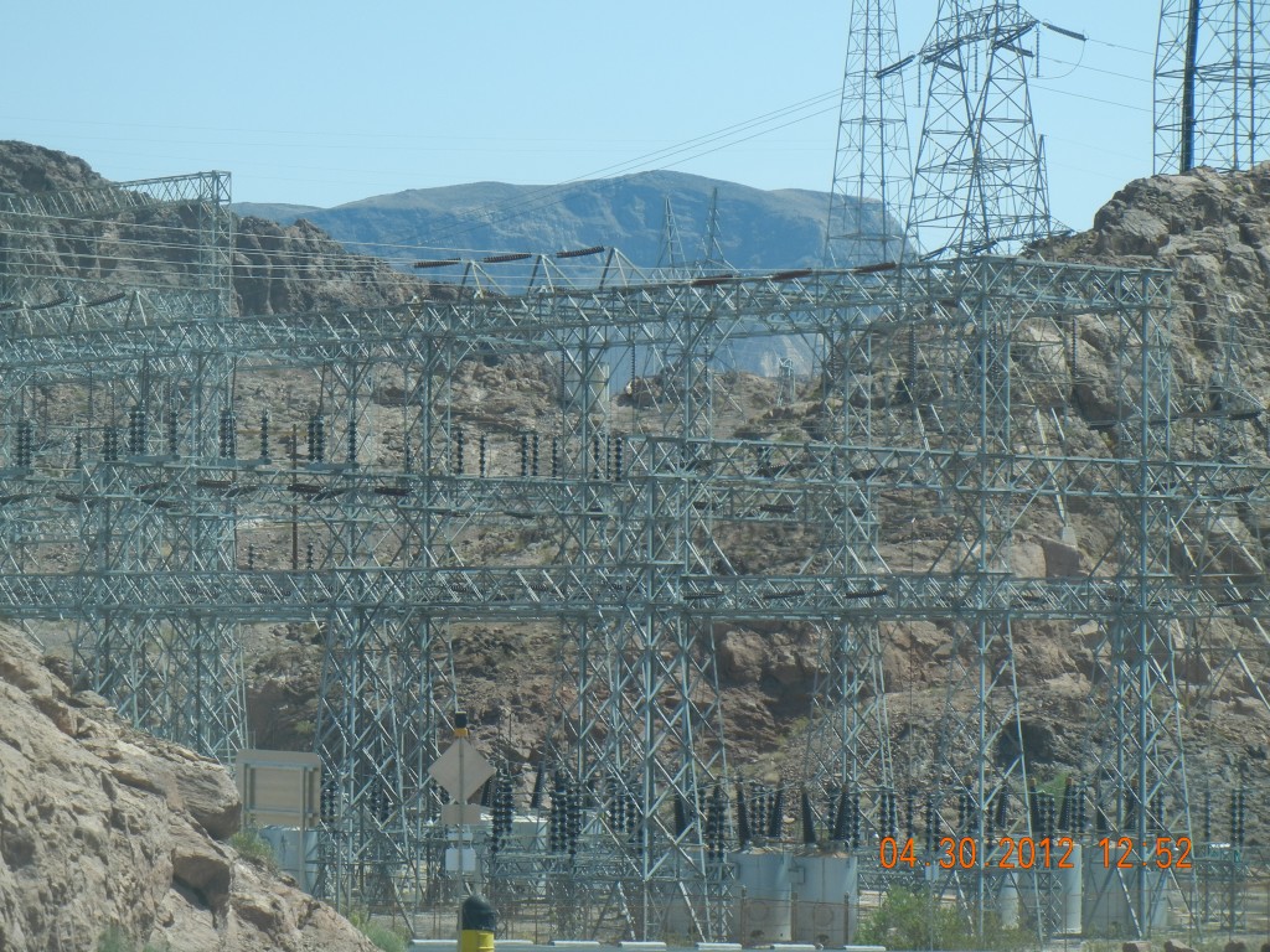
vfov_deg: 11.1
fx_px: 4880
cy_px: 476
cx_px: 635
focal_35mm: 133
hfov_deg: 14.8
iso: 160
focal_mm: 24
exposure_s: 1/560
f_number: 4.6
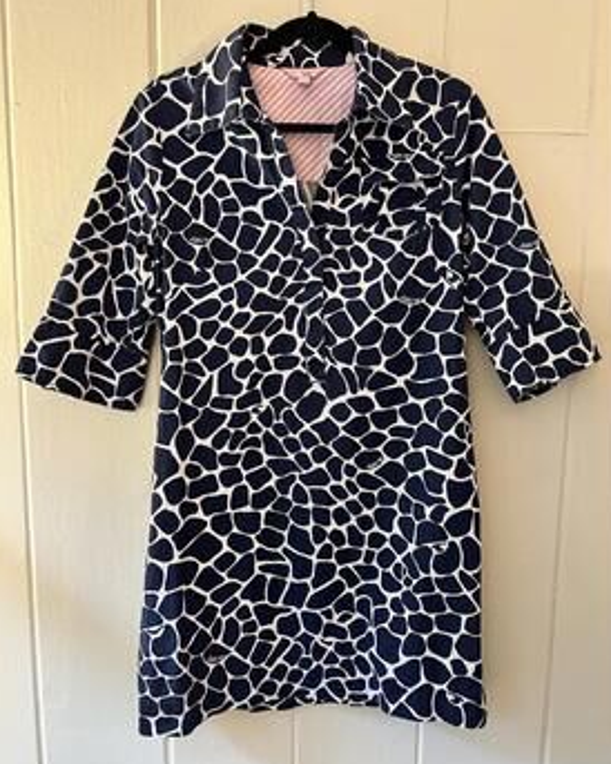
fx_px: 588
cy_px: 383
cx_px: 301
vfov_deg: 66.1
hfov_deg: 54.9
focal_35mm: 26
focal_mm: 6.86
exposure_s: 1/60
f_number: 1.78
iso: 500
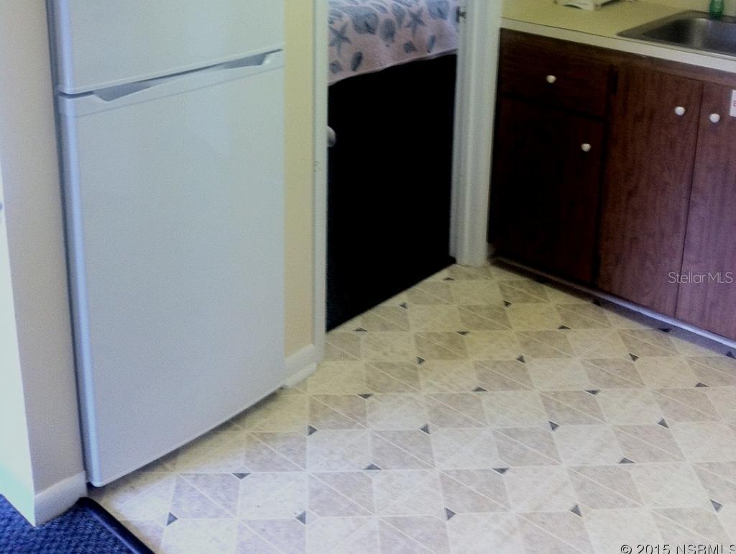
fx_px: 745
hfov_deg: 52.6
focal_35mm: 35
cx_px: 368
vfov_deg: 40.8
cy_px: 277
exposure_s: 1/17
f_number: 2.8
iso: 100
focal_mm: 3.85
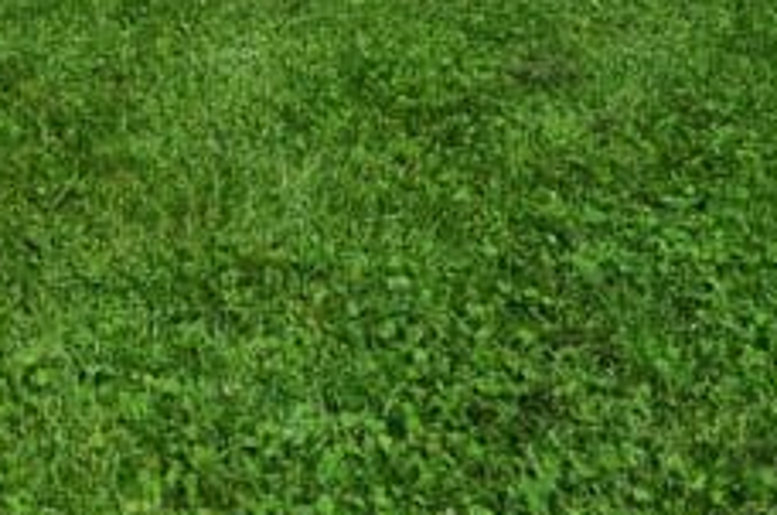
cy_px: -310
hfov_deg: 20.1
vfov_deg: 13.8
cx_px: -290
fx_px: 1960
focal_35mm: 91
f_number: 11
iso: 200
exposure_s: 1/500
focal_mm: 18
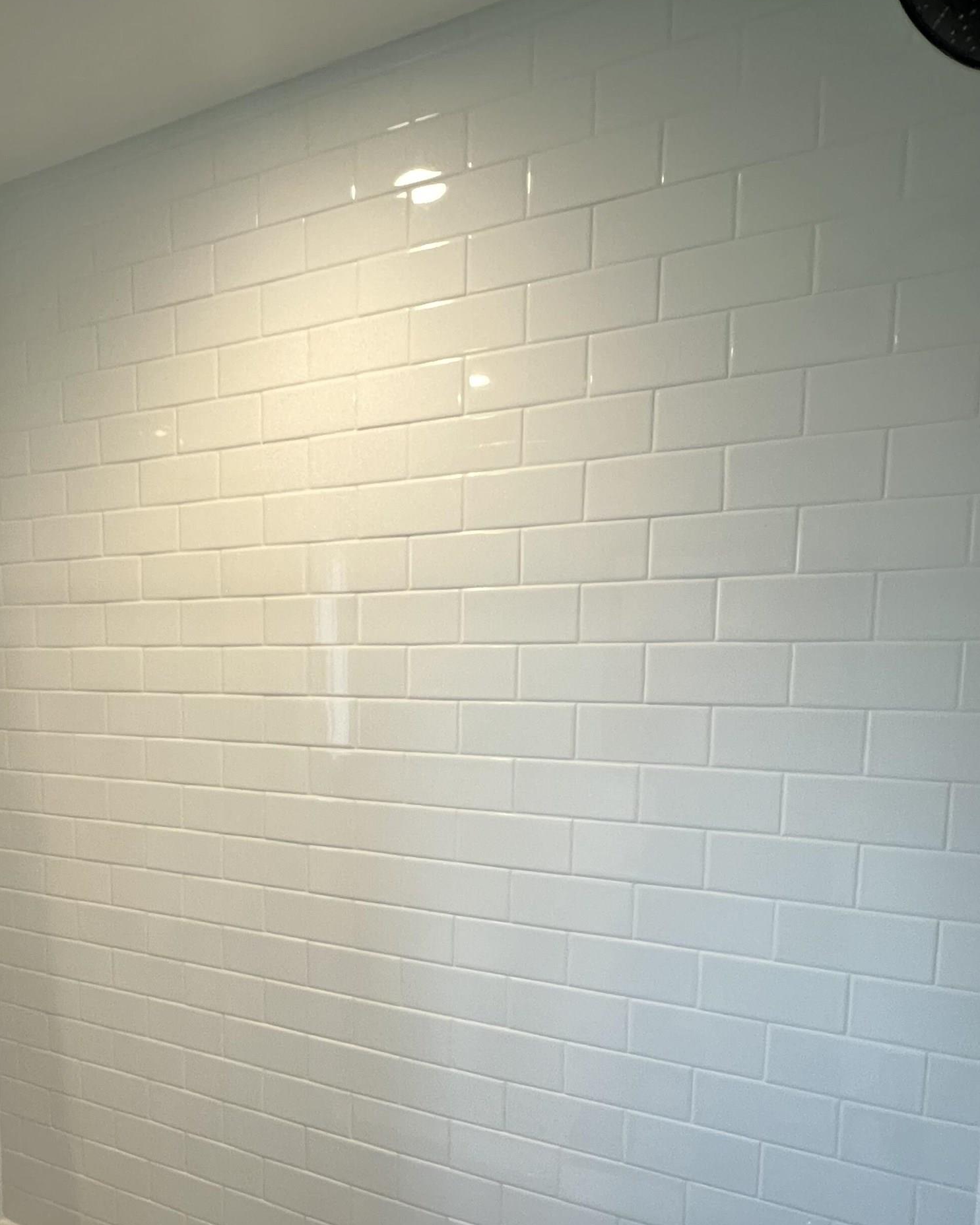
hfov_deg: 62.0
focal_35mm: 21
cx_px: 252
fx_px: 761
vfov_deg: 76.8
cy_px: 731
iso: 400
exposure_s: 1/60
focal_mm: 1.57
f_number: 1.8
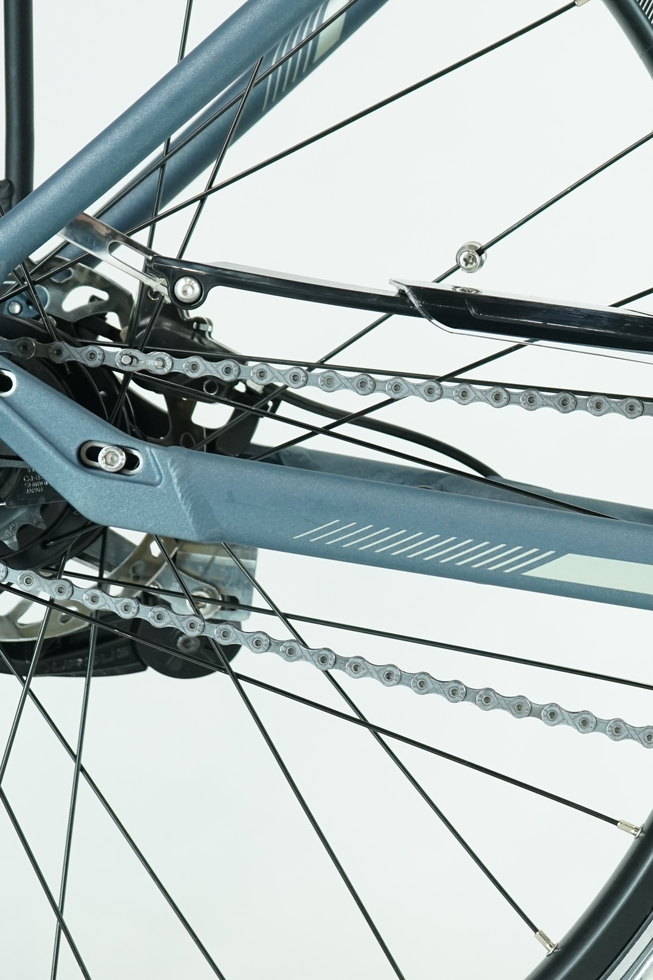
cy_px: 567
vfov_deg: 18.7
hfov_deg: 12.3
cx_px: 757
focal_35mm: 109
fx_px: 2966
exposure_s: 1/200
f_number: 5
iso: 1600
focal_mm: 56
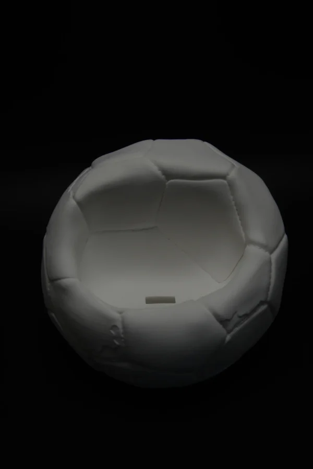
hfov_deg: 22.7
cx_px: 156
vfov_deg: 33.4
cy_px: 234
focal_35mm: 60
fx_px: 781
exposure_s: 1/125
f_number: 5.6
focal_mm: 40
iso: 200
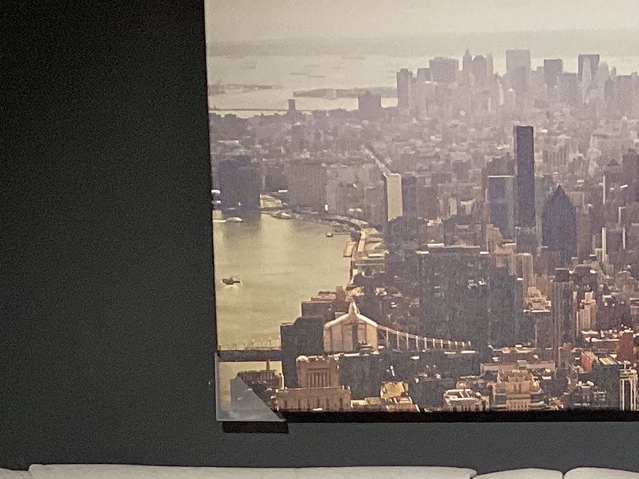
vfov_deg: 12.9
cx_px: 537
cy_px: 739
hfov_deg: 18.0
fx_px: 1994
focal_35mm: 108
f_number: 2.4
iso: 80
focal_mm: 3.3
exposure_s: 1/60
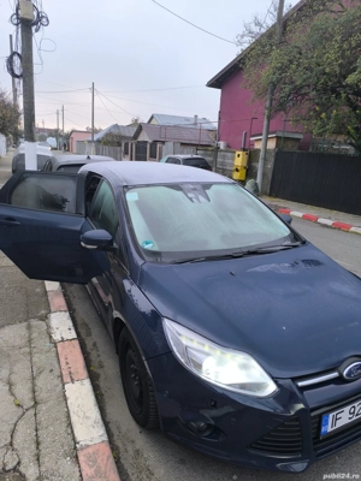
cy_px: 240
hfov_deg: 58.9
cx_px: 180
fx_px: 320
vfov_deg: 73.9
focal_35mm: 23
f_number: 1.65
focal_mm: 6.14
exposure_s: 1/100
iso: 160
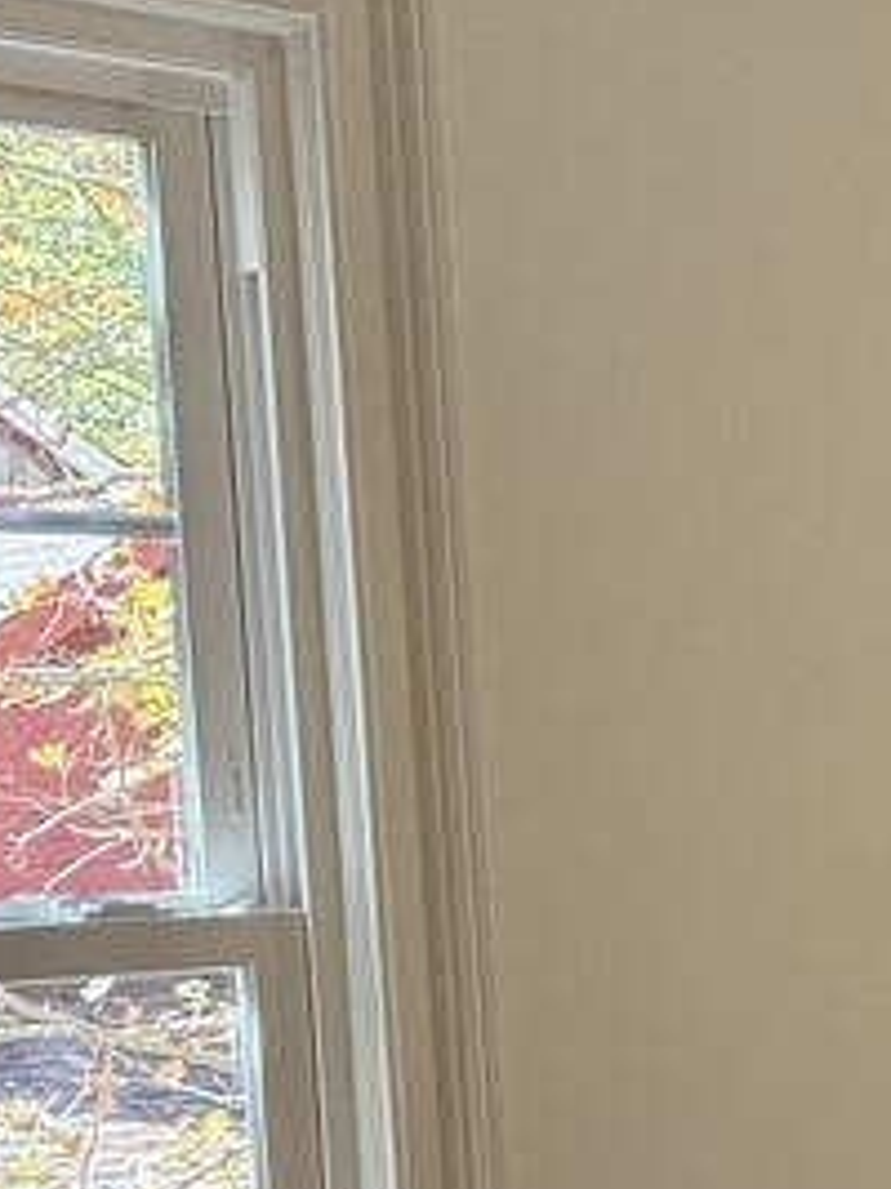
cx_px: 2072
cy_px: 1118
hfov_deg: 12.8
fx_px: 3160
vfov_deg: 20.8
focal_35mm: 92
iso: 200
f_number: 1.78
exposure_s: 1/193
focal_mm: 6.76
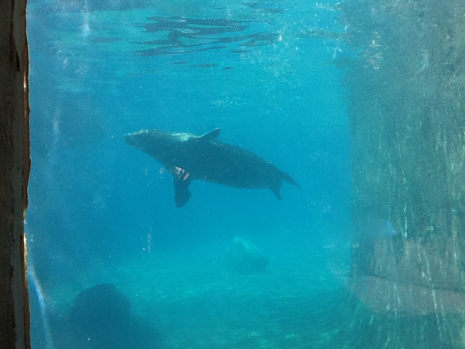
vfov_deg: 44.2
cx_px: 232
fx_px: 430
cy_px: 174
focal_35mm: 32
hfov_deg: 56.8
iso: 64
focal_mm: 2.03
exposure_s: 1/334
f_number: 2.4
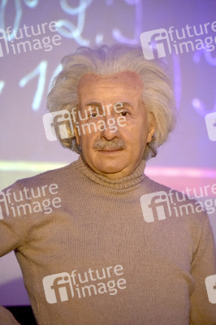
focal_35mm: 195
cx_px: 108
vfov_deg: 10.6
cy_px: 162
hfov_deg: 7.0
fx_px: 1758
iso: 2500
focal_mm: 195
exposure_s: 1/200
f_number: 5.6
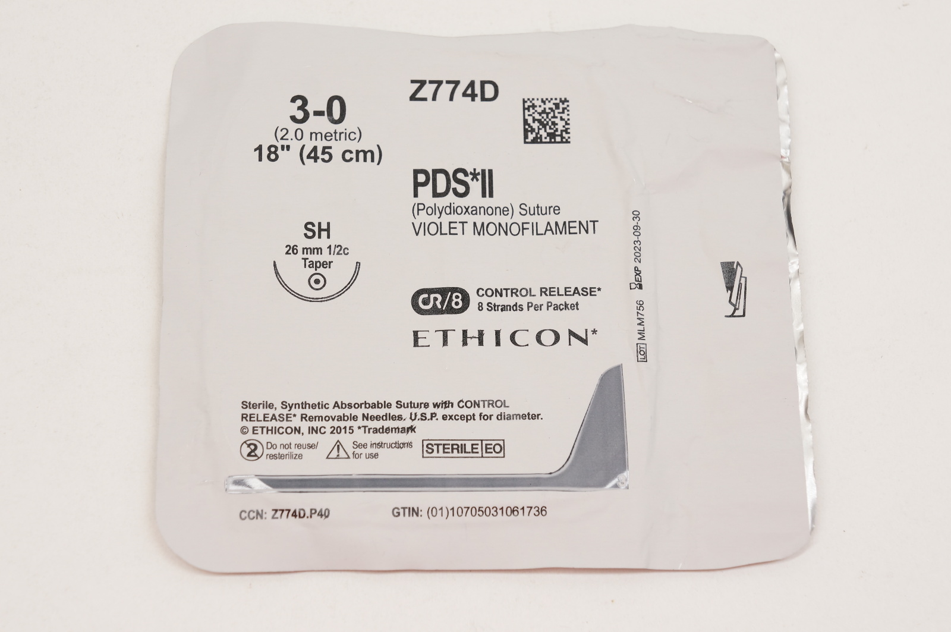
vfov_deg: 18.5
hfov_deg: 27.6
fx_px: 1939
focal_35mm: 74
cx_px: 476
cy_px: 316
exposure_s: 1/60
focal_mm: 49
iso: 400
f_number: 7.1
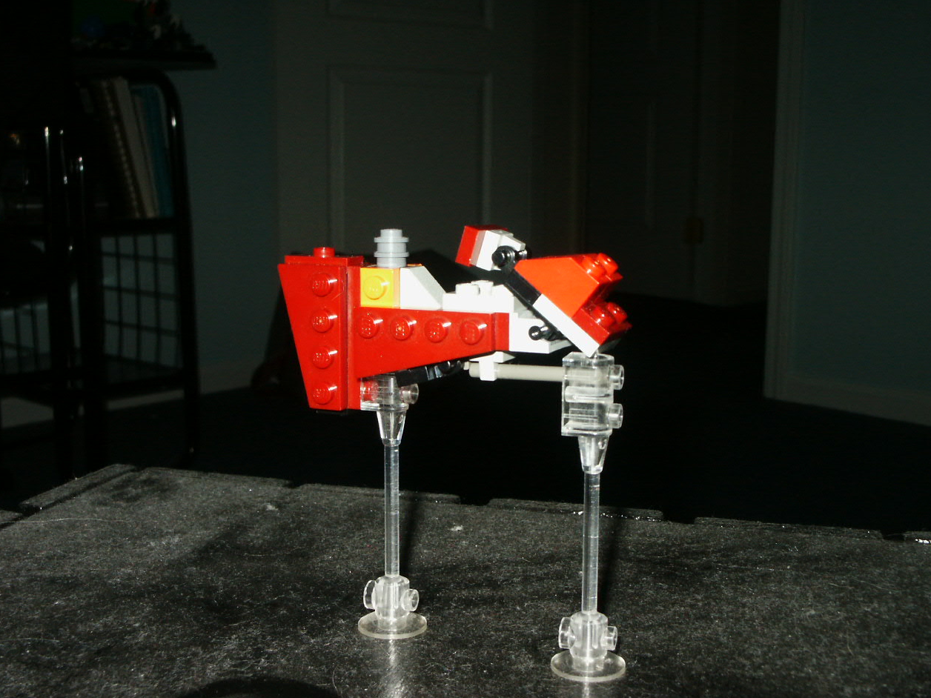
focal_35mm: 53
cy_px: 351
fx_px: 1425
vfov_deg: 27.5
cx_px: 467
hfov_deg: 36.2
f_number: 8
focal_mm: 10.91
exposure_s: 1/45
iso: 200
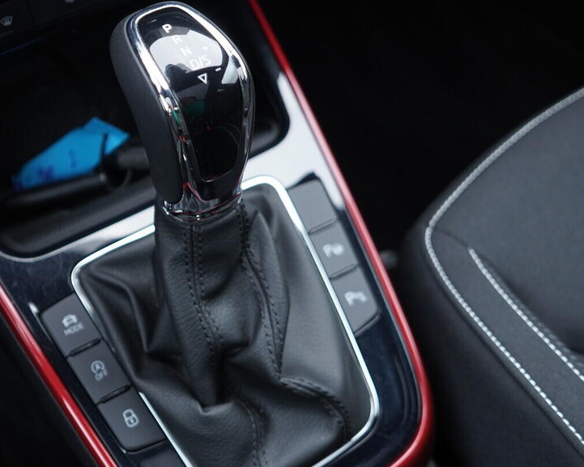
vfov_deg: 31.4
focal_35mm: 48
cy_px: 262
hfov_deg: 38.2
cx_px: 176
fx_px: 830
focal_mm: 24
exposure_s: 1/40
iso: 320
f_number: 2.8
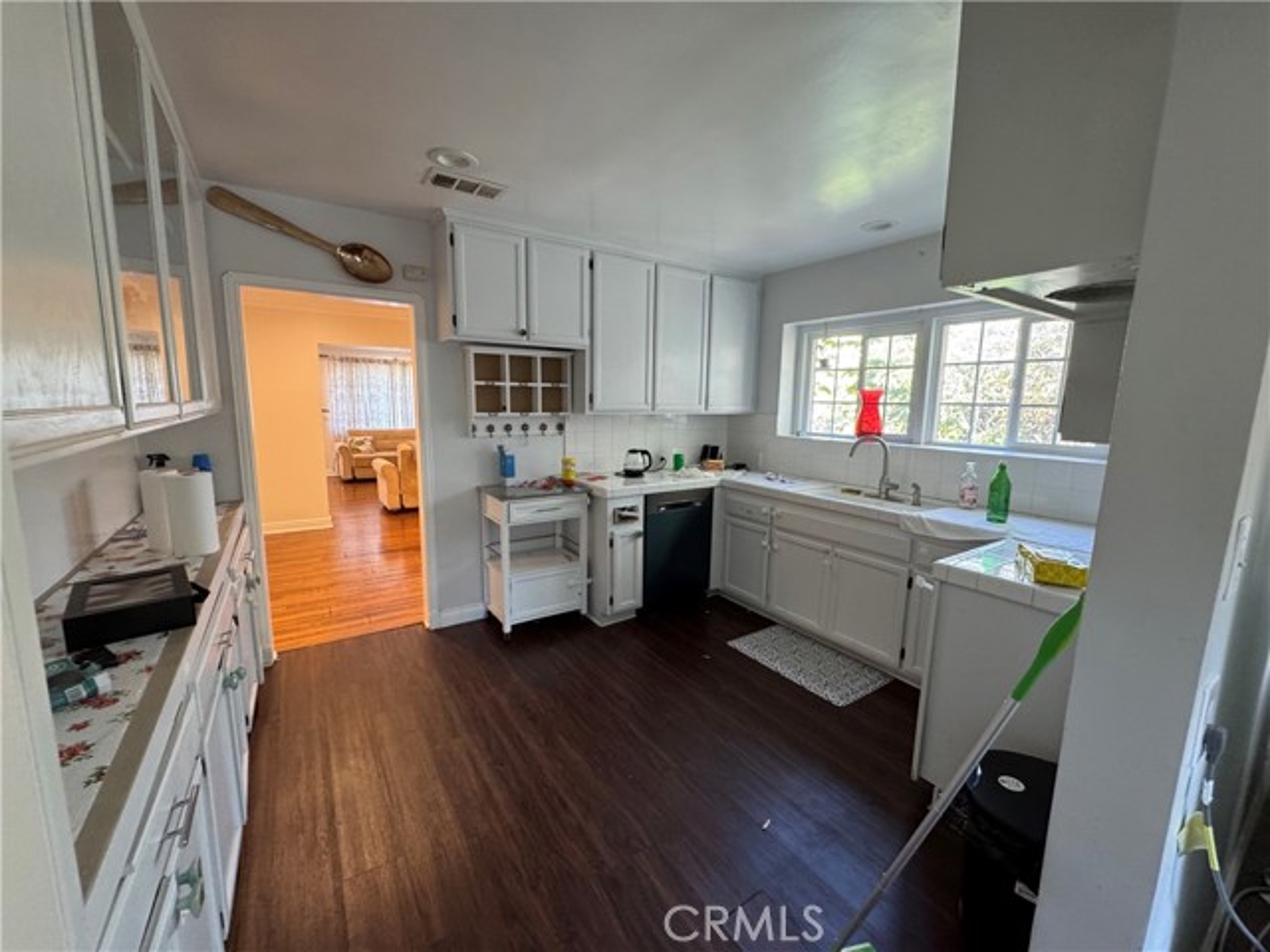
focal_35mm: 14
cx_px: 635
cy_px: 476
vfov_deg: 85.7
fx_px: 514
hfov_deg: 102.1
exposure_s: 1/60
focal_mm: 2.22
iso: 200
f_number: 2.2
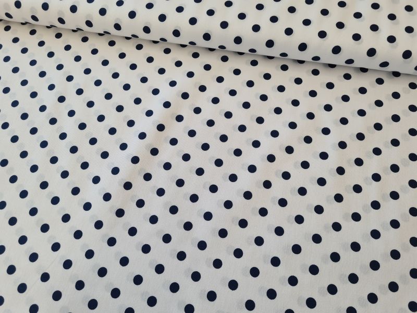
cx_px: 208
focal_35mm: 26
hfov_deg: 67.3
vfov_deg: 53.1
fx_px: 313
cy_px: 156
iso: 50
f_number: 1.8
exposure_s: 1/107
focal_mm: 5.4
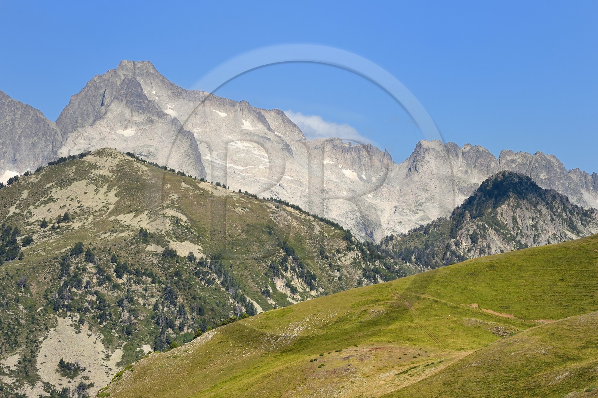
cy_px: 199
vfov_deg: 6.9
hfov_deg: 10.3
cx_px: 299
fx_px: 3320
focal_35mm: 200
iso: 200
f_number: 8
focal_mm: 200
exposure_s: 1/640
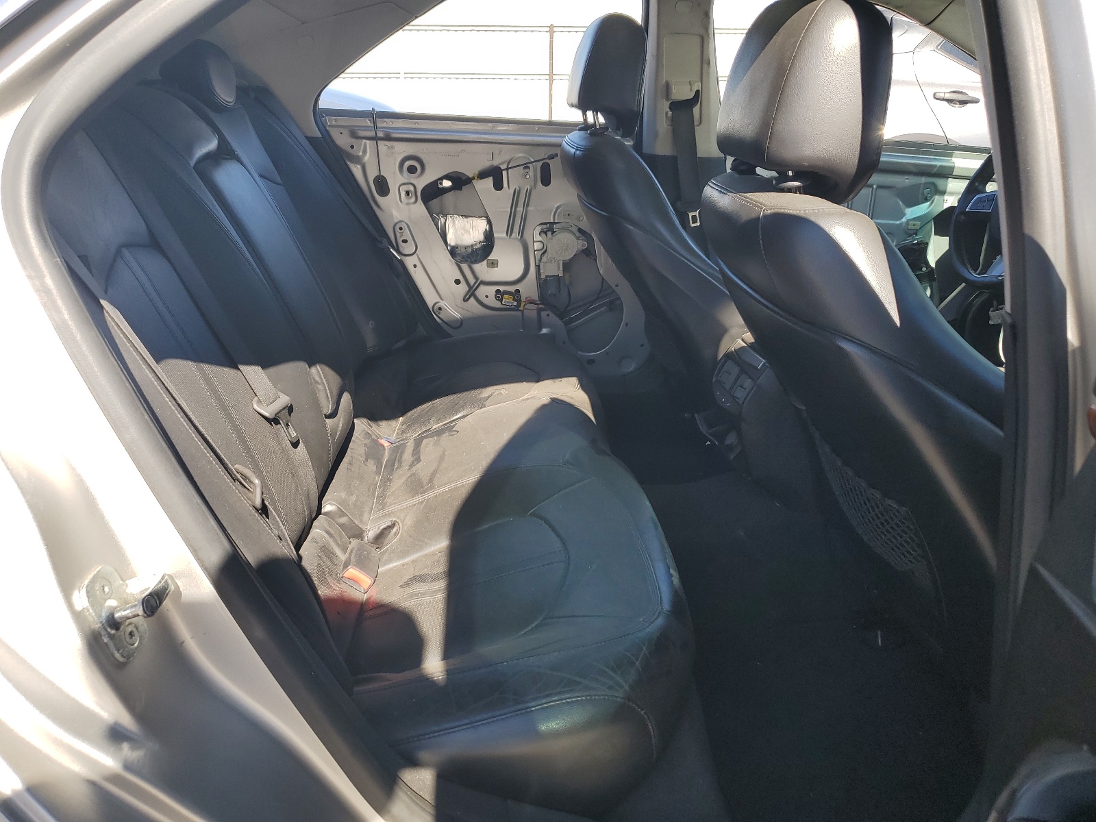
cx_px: 548
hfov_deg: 67.3
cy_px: 411
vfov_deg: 53.1
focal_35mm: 26
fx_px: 823
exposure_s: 1/833
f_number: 1.5
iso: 50
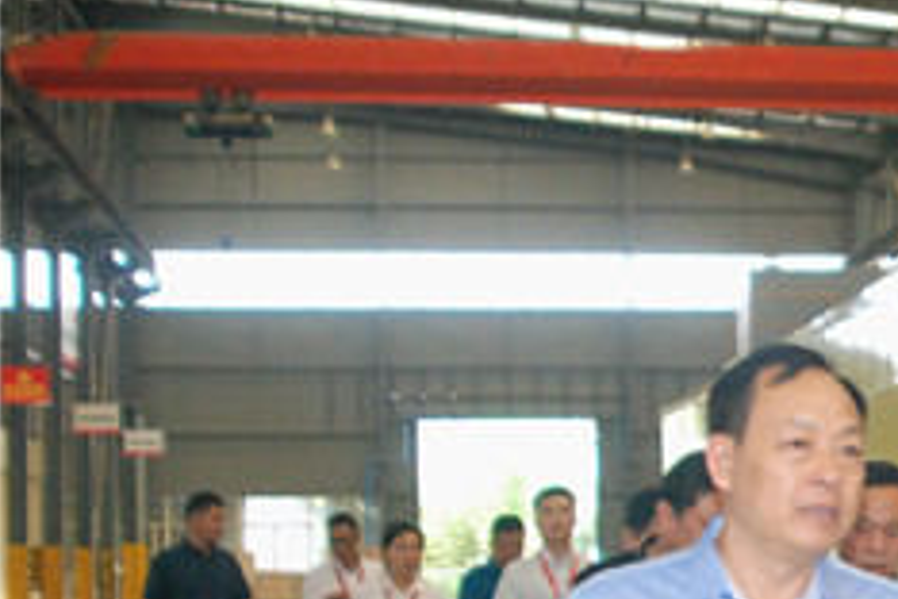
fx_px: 2694
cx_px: 1147
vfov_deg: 12.6
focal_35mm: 108
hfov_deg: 17.8
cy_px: 509
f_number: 5
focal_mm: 28
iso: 1000
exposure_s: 1/100
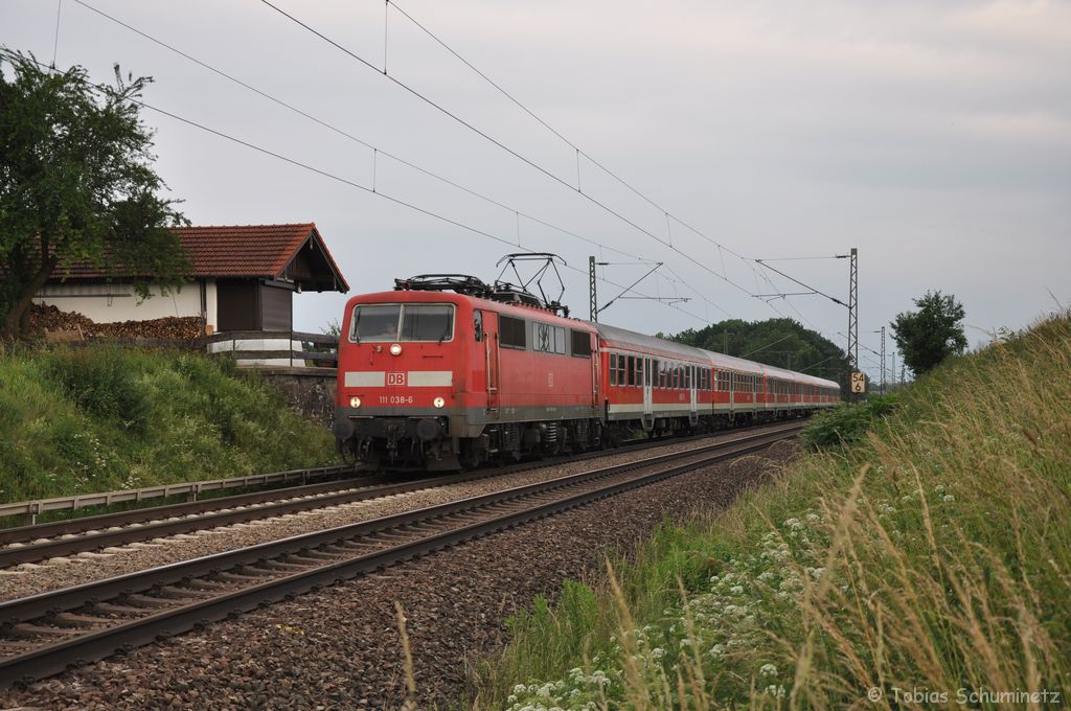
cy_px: 356
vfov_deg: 25.7
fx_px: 1560
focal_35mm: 52
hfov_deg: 37.9
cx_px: 536
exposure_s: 1/500
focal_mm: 35
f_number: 6.3
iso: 320
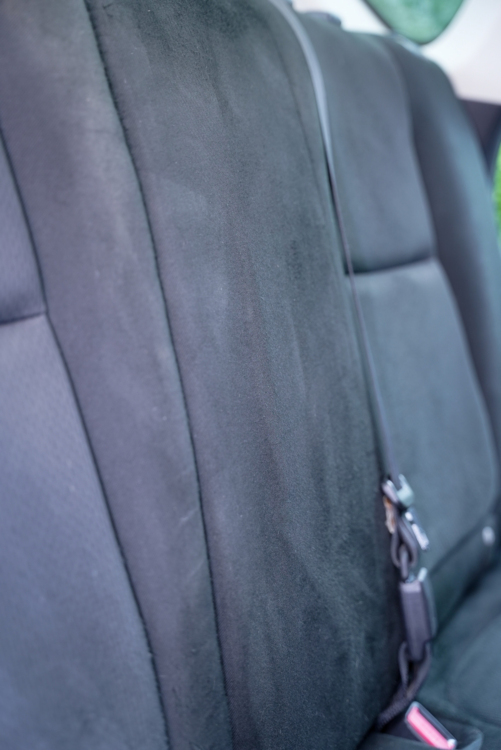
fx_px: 1024
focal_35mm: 49
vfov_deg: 40.2
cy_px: 375
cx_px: 250
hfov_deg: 27.5
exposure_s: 1/125
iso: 800
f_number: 2.8
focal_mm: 49.1
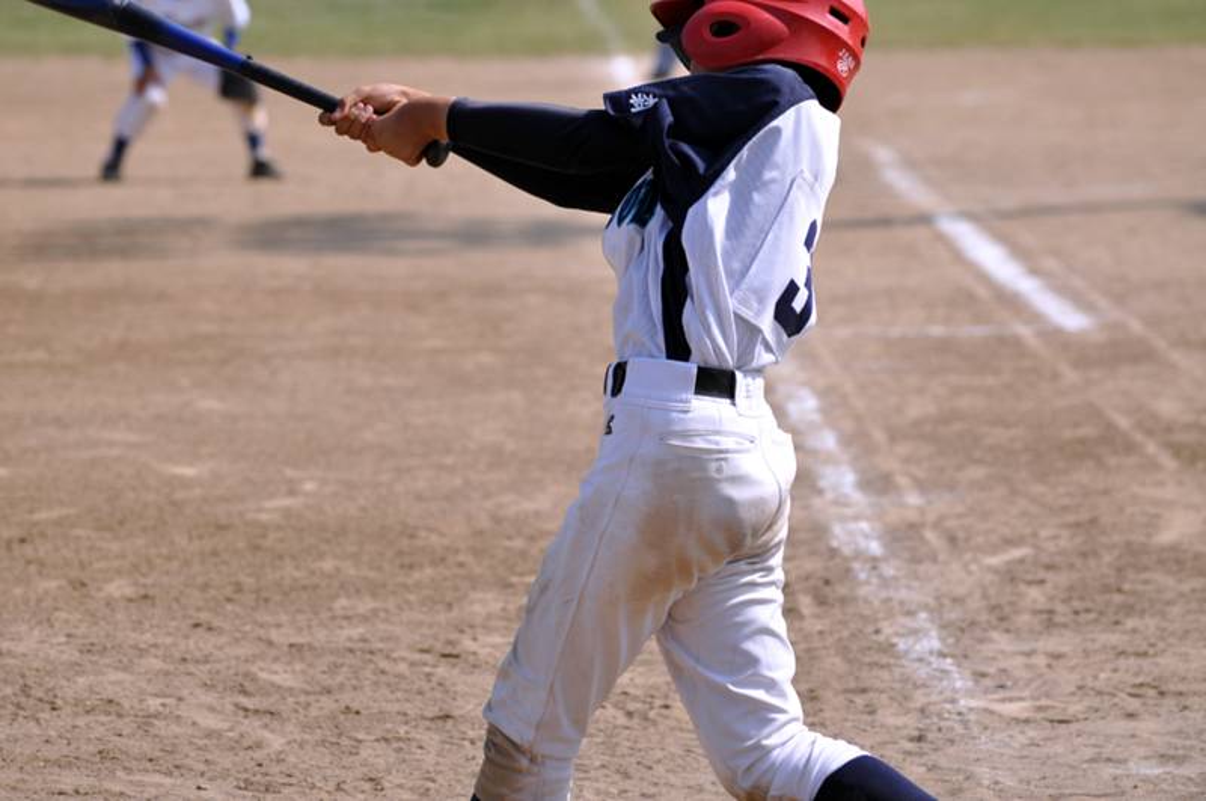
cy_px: 400
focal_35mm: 202
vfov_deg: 6.8
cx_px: 603
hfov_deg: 10.2
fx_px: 6774
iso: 200
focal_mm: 135
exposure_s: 1/1250
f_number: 5.6
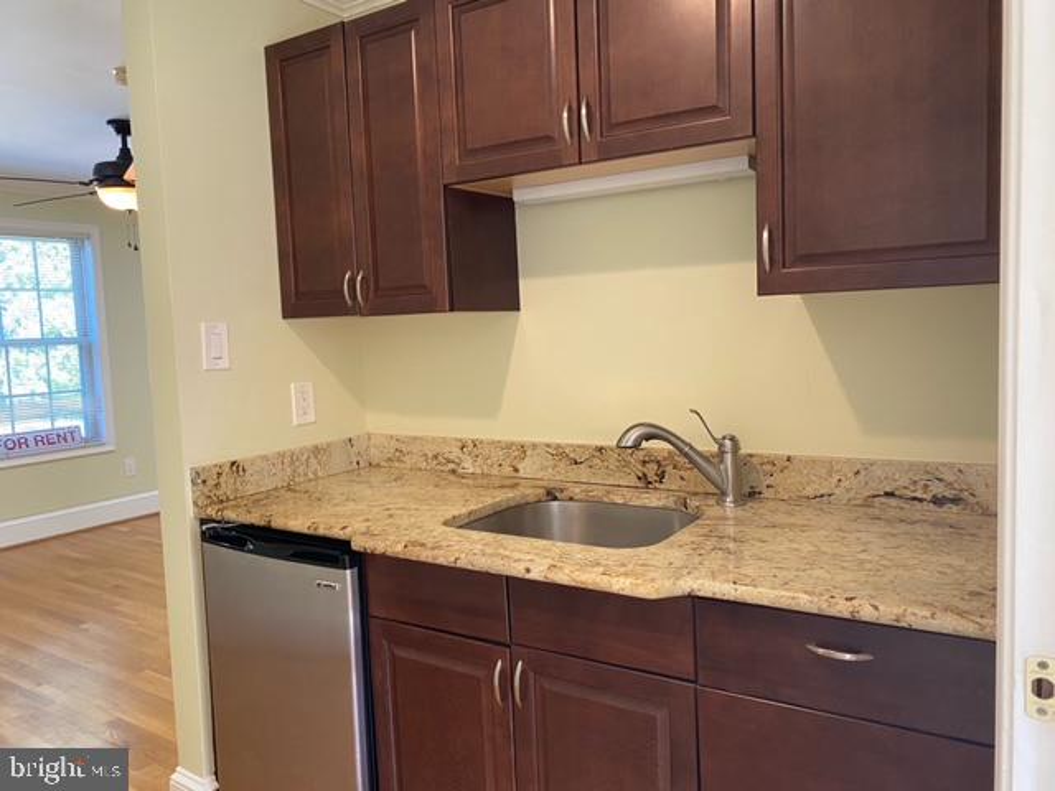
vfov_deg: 53.1
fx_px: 792
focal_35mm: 26
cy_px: 396
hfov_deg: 67.3
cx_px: 528
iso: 200
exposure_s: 1/60
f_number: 1.8
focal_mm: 4.25
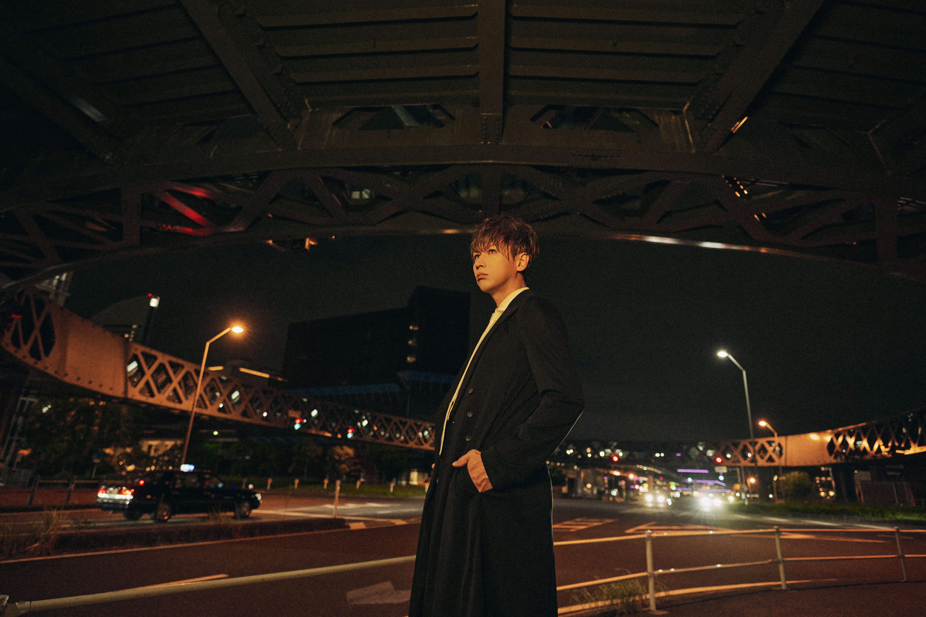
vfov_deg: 61.9
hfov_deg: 84.0
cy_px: 308
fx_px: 514
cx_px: 463
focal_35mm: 20
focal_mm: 20
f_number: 2.2
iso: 2500
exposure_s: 1/160
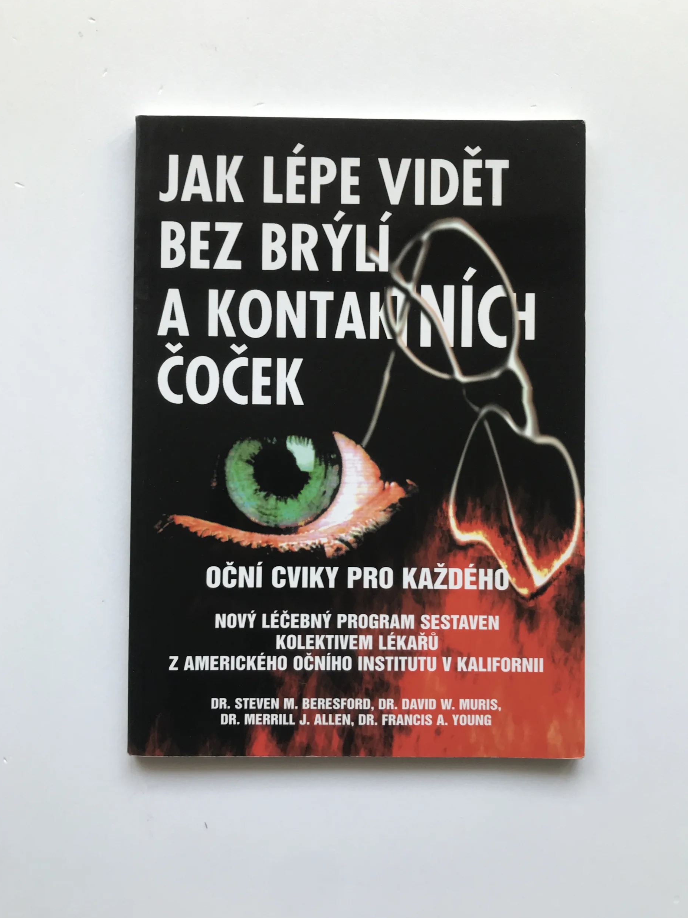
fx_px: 769
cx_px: 335
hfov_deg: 48.2
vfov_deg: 61.7
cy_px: 447
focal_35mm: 29
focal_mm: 3.99
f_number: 1.8
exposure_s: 1/50
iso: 25
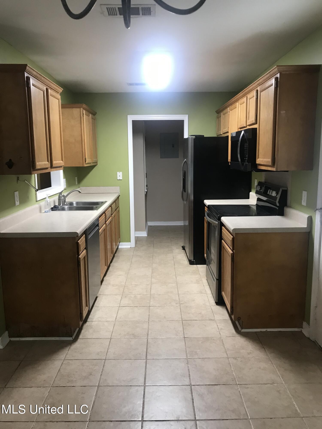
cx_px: 161
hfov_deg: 49.7
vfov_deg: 63.4
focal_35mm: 28
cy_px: 214
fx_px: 347
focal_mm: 3.99
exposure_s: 1/17
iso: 40
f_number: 1.8
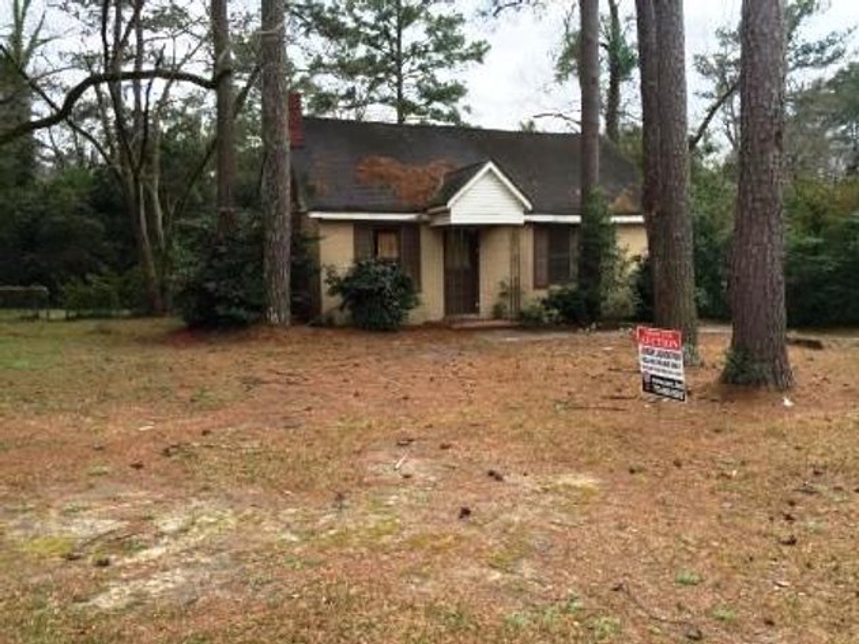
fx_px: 720
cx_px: 430
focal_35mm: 29
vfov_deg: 48.2
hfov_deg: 61.7
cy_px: 322
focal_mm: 4.15
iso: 32
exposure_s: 1/612
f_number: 2.2
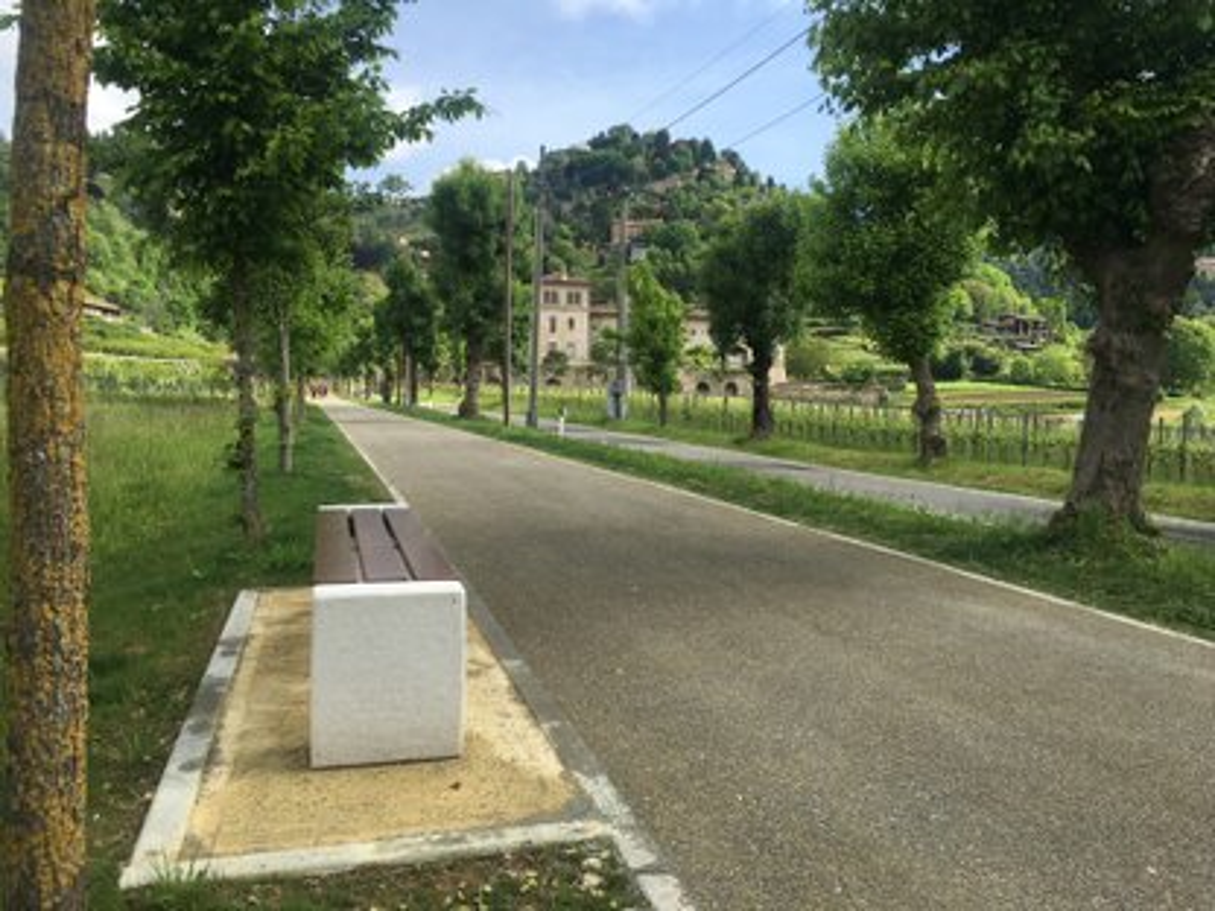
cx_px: 608
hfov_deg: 61.7
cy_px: 456
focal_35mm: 29
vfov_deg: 48.2
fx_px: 1018
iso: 25
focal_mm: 4.15
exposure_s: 1/1083
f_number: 2.2
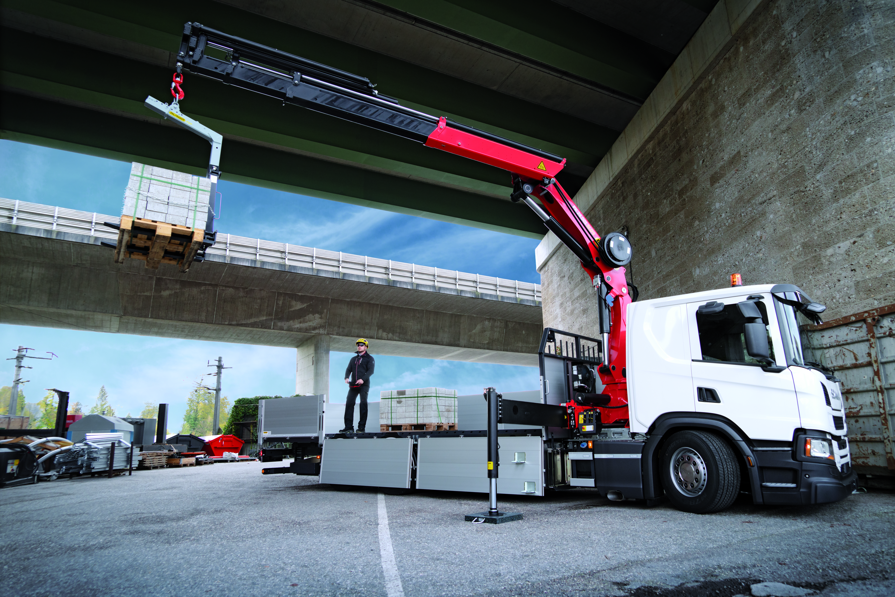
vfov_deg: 53.1
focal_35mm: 24
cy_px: 298
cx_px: 448
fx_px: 597
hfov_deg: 73.7
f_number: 5.6
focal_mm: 24
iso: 400
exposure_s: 1/200
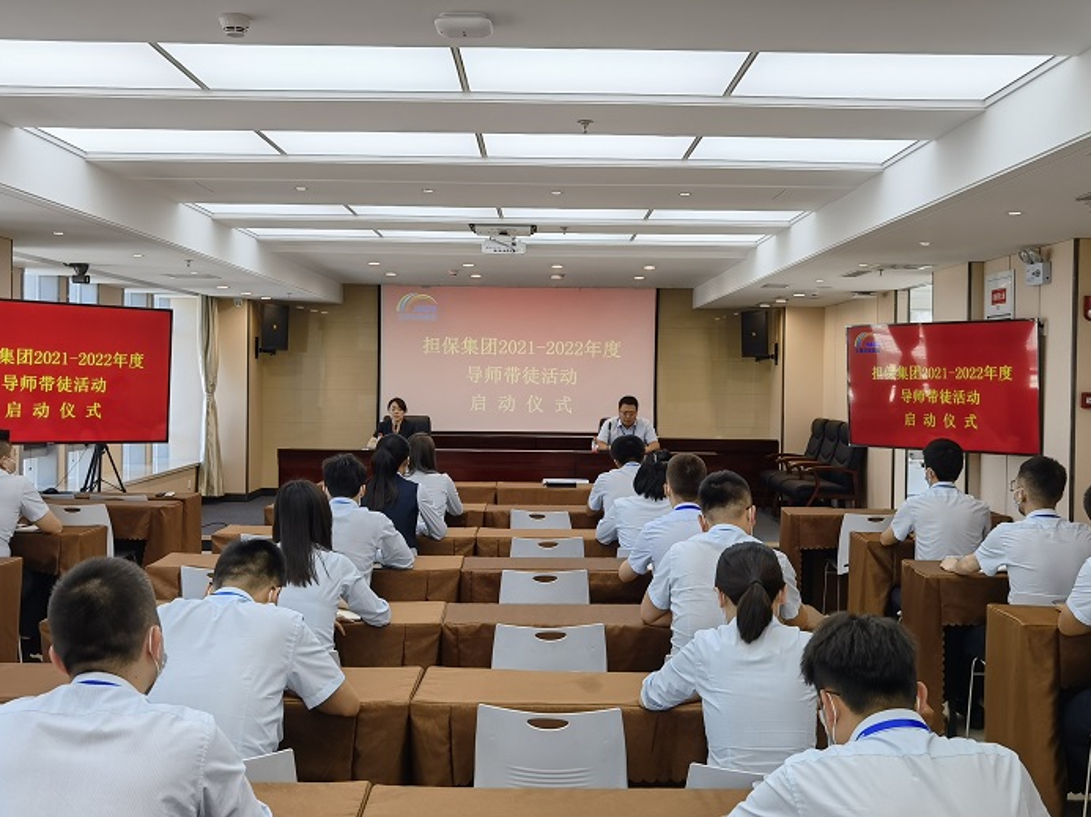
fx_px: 1229
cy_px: 393
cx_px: 551
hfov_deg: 47.9
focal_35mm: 39
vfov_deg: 36.8
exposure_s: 1/224
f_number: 1.9
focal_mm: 6.67
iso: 50
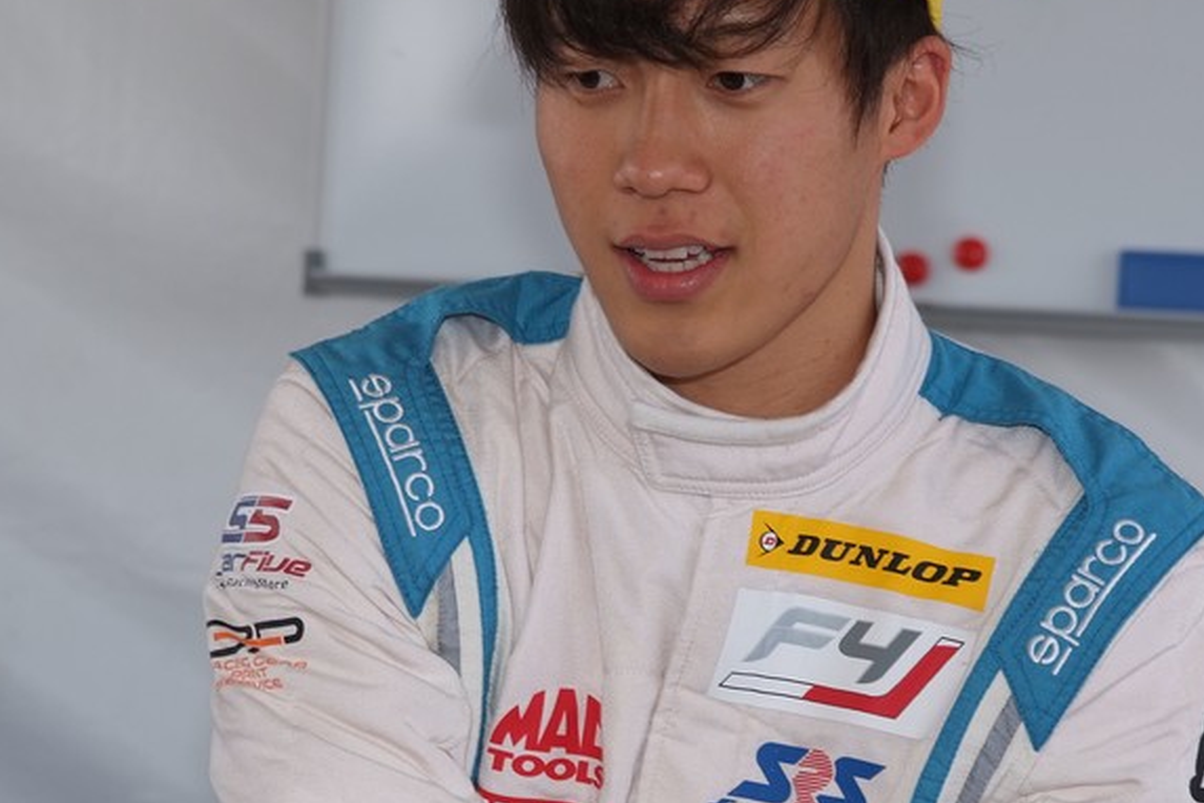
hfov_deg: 14.4
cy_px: 338
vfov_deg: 9.7
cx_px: 563
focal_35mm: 142
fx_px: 4749
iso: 100
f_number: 5.6
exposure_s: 1/114
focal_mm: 75
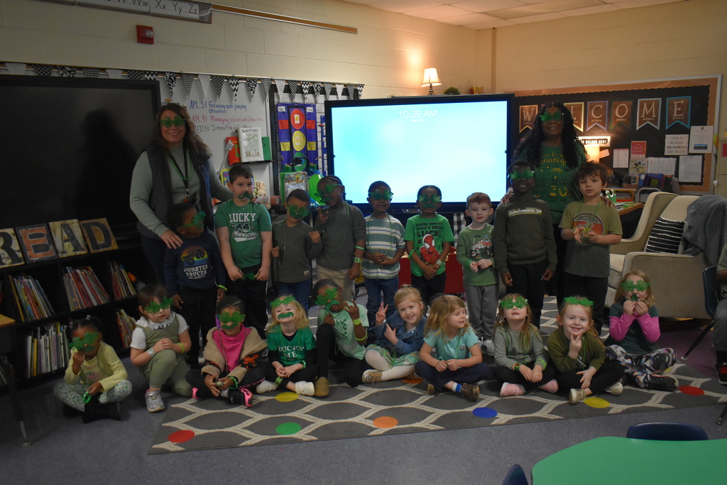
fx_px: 606
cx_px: 364
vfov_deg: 43.6
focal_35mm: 30
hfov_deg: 61.9
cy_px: 242
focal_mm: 20
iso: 2200
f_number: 3.5
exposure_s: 1/125
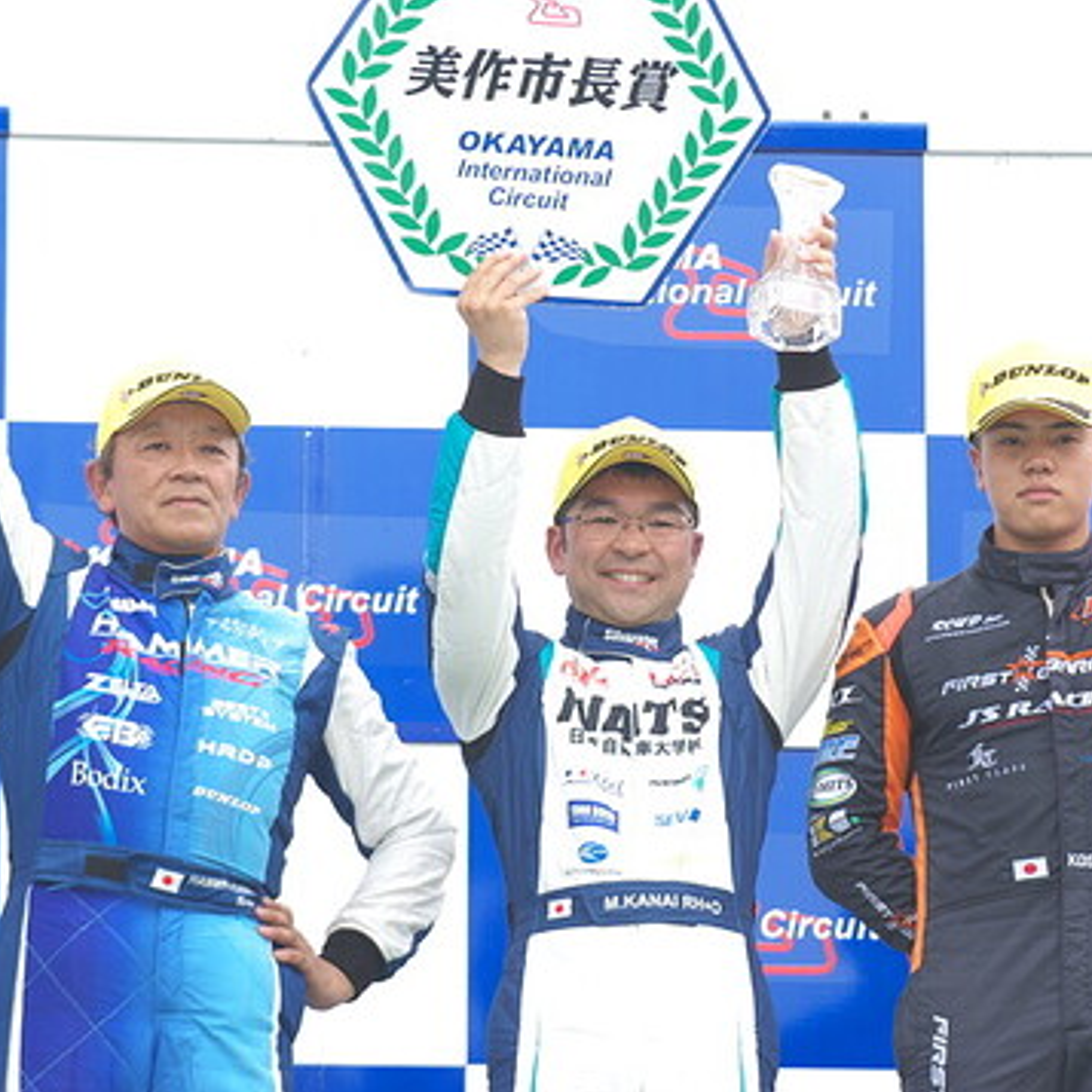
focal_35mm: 366
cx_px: 618
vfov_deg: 4.8
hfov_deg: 4.8
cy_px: 544
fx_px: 13063
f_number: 6.3
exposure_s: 1/250
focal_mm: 190
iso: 200
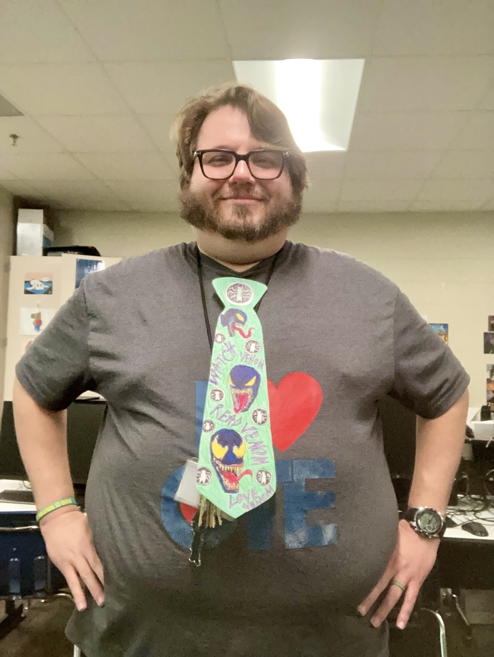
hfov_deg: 44.2
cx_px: 247
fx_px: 608
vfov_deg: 56.8
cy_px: 328
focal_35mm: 32
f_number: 2.2
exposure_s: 1/30
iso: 500
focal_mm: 2.87
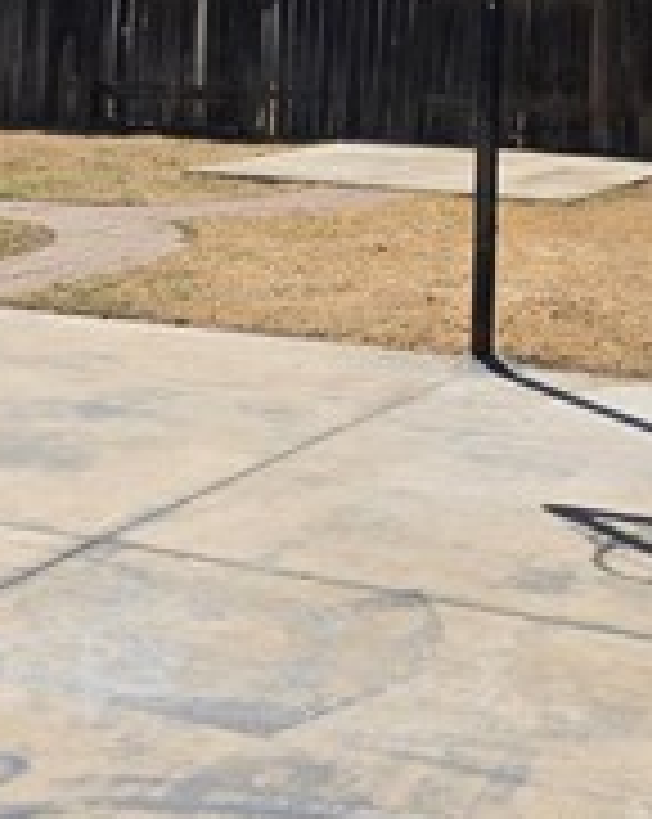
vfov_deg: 23.7
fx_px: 1910
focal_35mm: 79
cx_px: 265
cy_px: 117
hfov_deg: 19.3
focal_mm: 6.5
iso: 40
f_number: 1.4
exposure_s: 1/7939
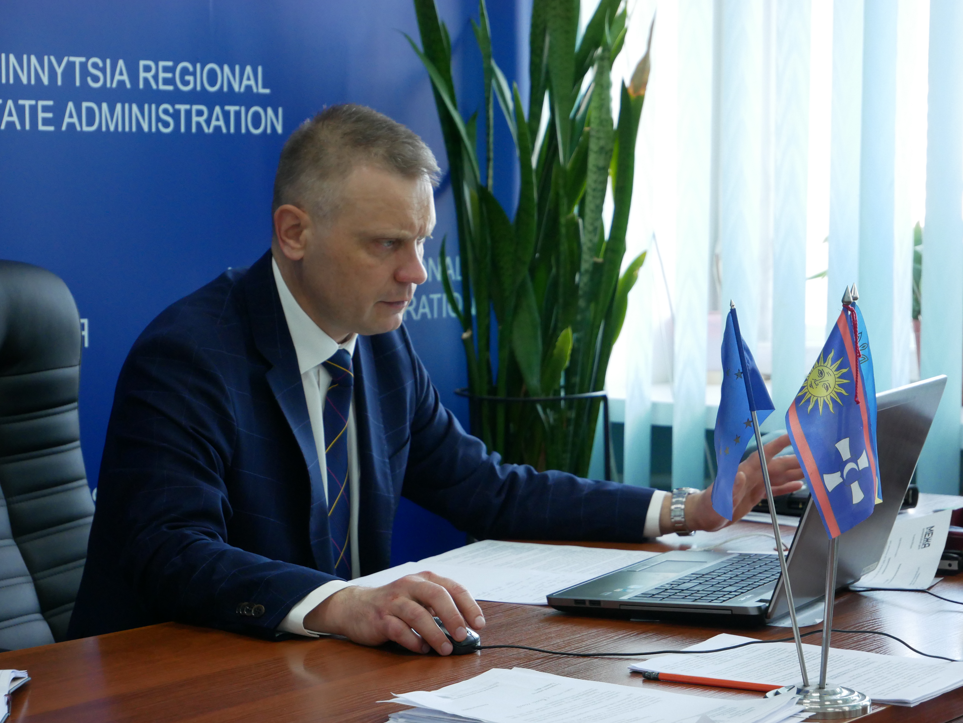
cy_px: 362
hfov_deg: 22.2
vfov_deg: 16.8
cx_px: 482
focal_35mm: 88
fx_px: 2449
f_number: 5.6
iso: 1250
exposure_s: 1/100
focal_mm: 44
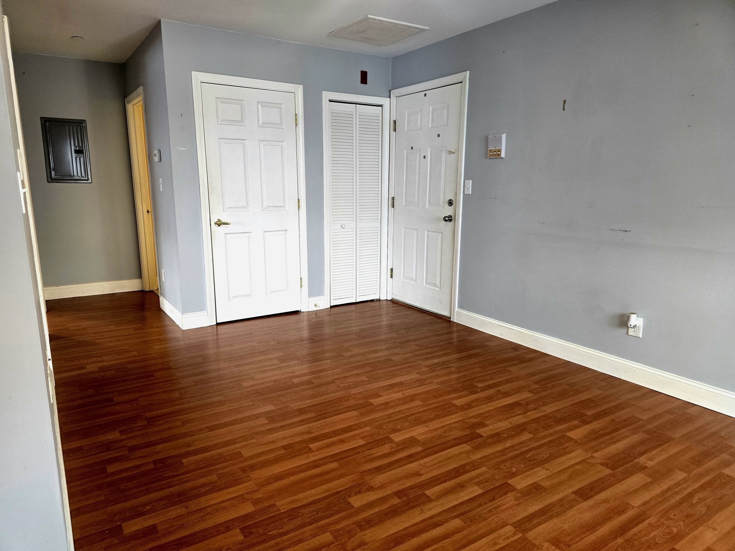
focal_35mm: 23
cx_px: 368
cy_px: 276
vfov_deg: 58.9
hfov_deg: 73.9
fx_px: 488
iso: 200
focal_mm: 6.3
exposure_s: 1/52.9
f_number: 1.7
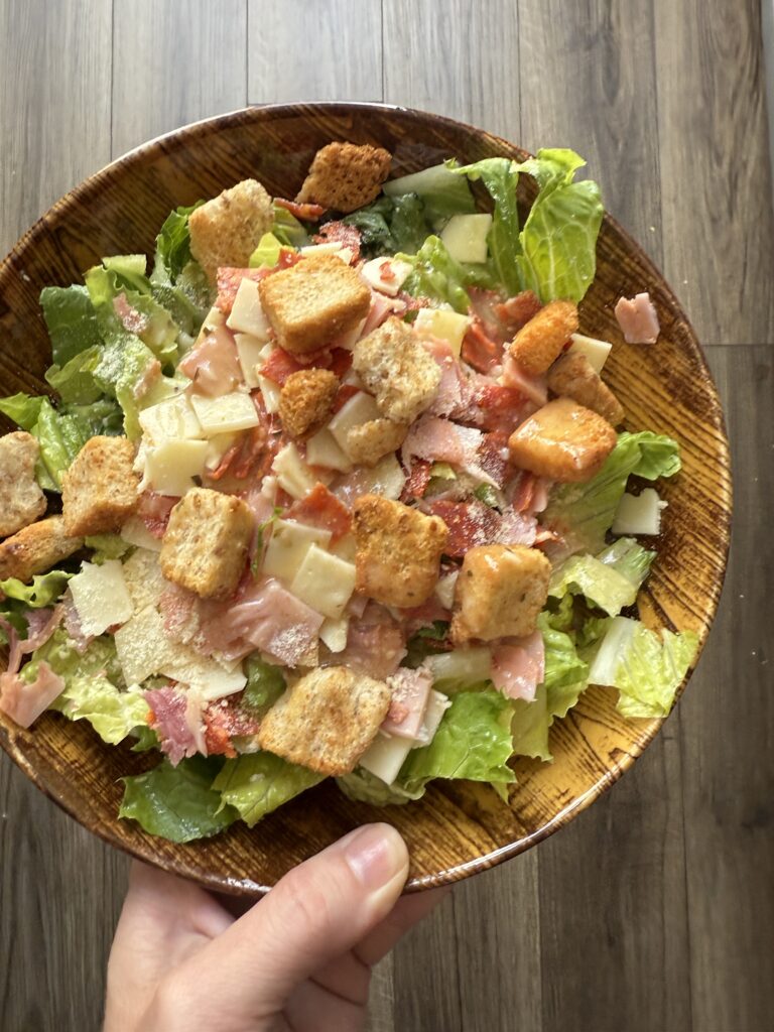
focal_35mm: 24
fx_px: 716
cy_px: 516
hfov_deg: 56.8
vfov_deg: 71.6
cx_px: 387
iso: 125
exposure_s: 1/99
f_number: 2.2
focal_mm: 2.22
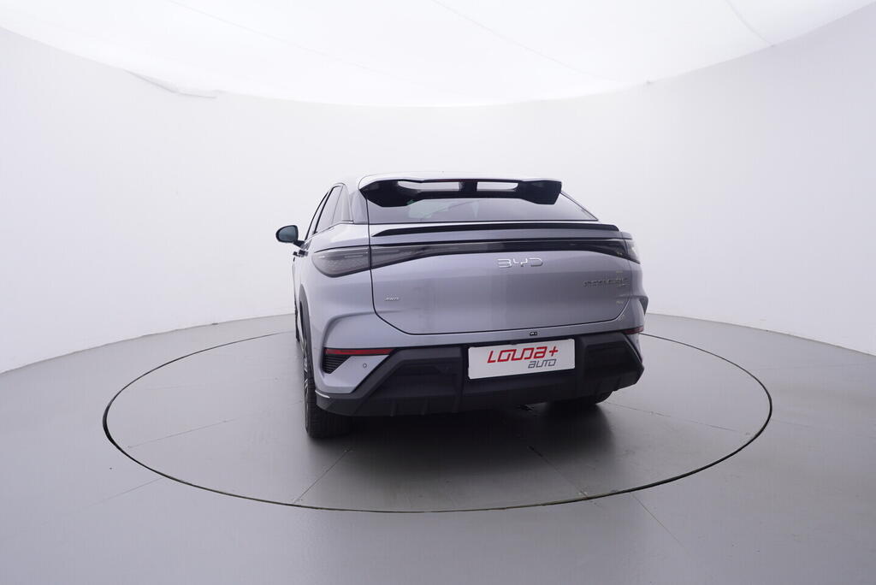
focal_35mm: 22
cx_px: 438
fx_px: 548
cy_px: 292
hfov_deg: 77.3
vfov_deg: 56.2
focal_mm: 15
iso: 200
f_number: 5
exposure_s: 1/80
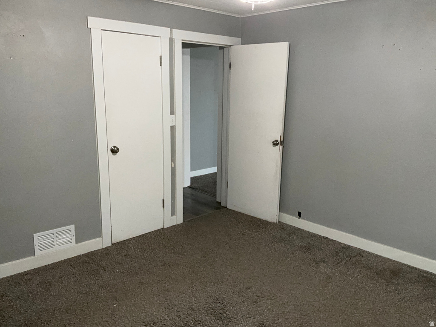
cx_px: 218
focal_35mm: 28
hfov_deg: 63.4
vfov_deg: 49.7
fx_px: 353
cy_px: 164
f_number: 1.8
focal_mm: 3
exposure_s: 1/40
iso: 320
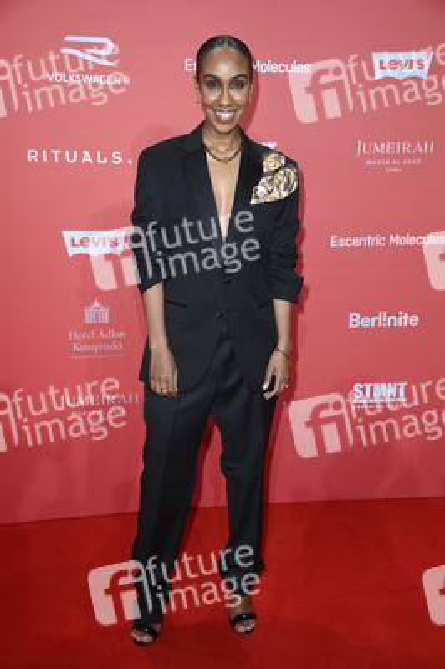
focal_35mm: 48
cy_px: 334
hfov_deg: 28.0
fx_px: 891
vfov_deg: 41.1
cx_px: 222
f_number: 5.6
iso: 1000
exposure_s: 1/250
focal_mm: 48
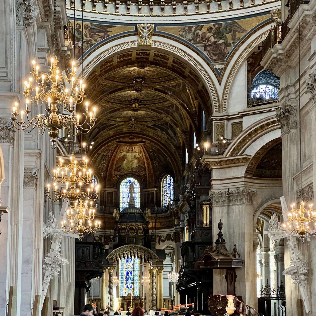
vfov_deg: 18.7
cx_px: 155
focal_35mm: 93
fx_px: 961
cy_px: 186
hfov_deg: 18.7
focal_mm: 9
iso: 640
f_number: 2.8
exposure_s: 1/34
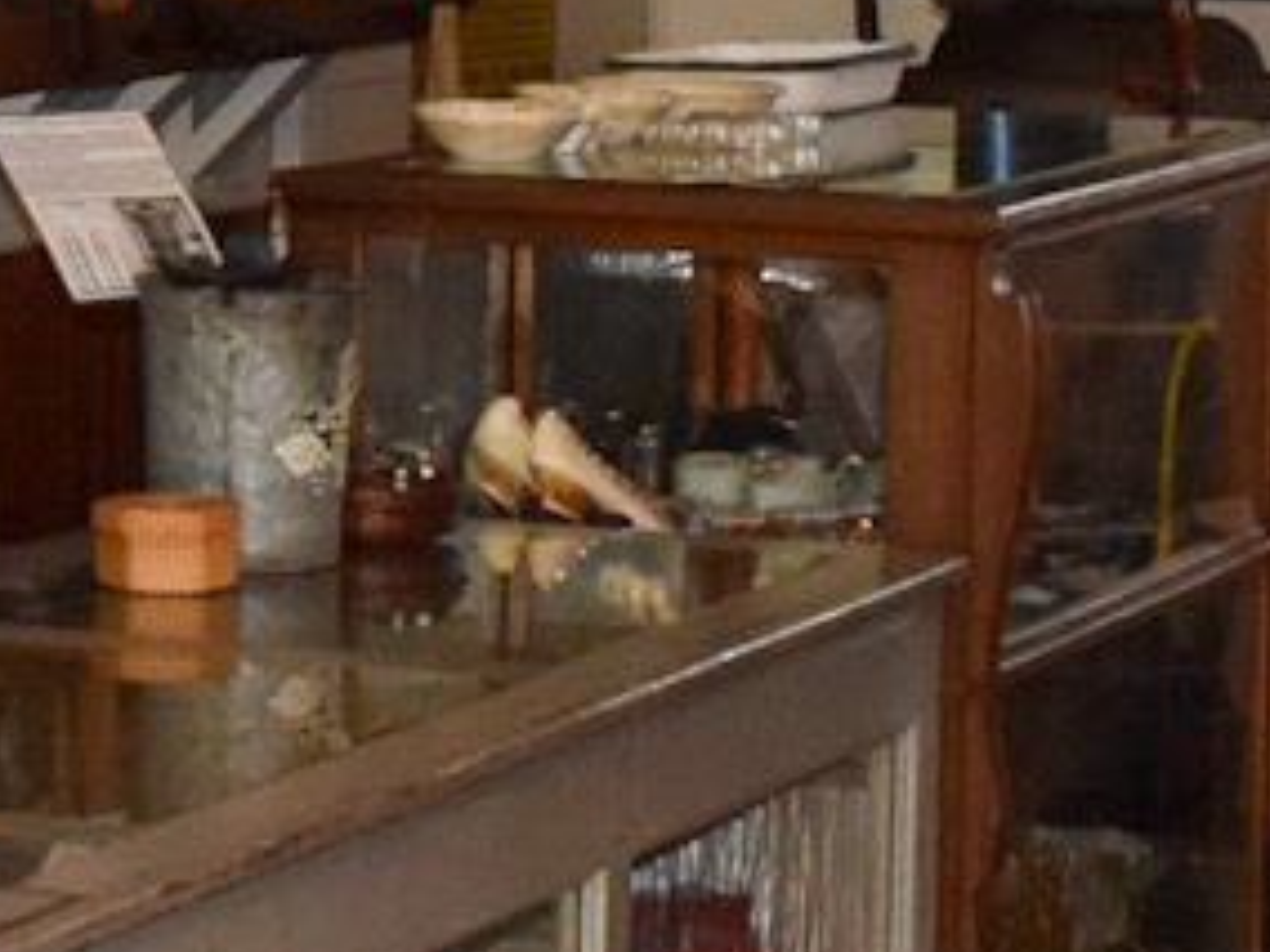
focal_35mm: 187
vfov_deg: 7.9
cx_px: 157
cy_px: -78
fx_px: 6861
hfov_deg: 10.5
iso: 800
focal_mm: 18
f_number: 3.5
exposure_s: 1/200
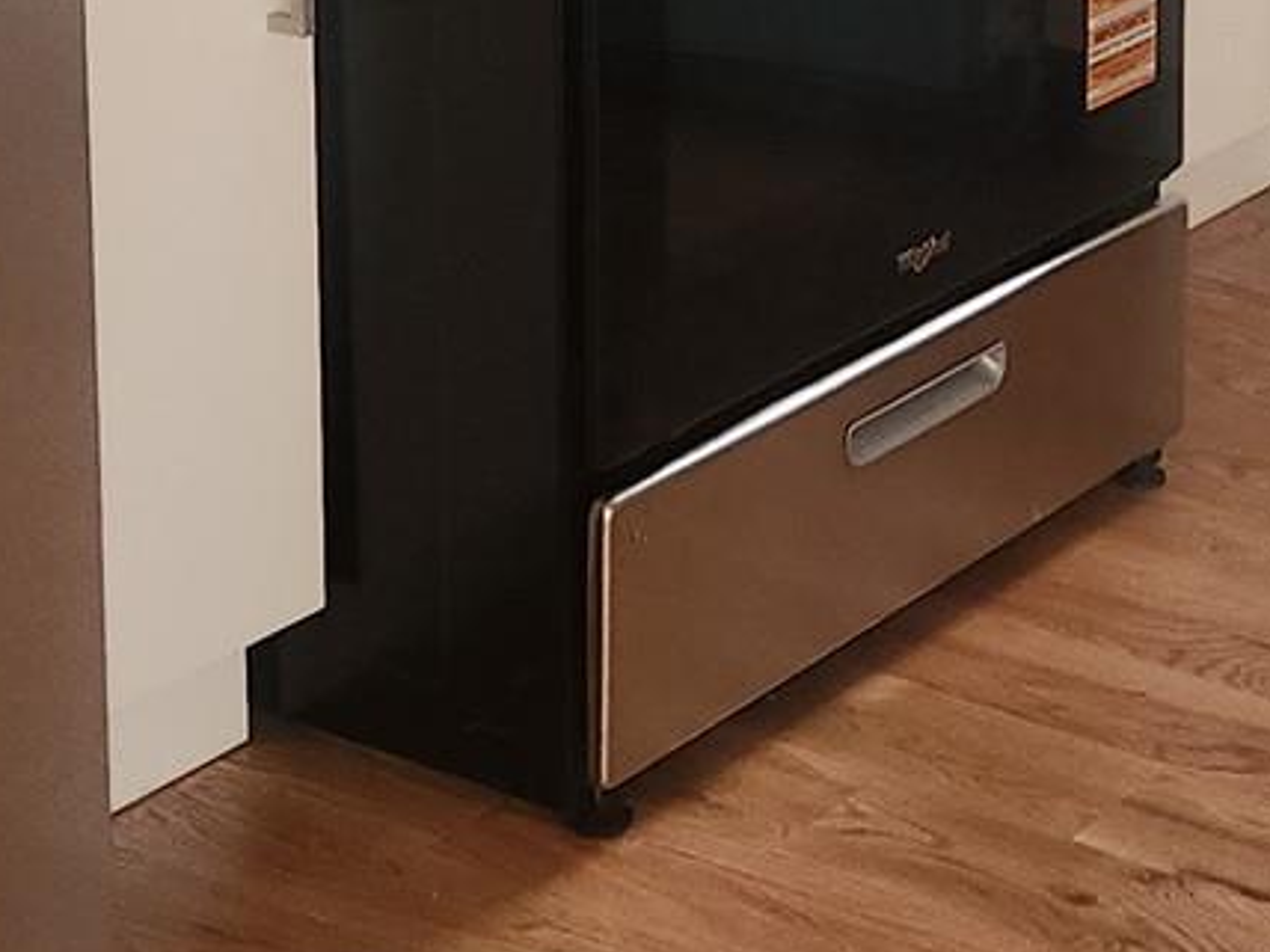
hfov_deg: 17.6
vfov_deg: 12.5
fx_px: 4036
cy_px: -673
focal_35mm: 110
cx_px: 1145
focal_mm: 5.4
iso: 100
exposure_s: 1/30
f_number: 1.8
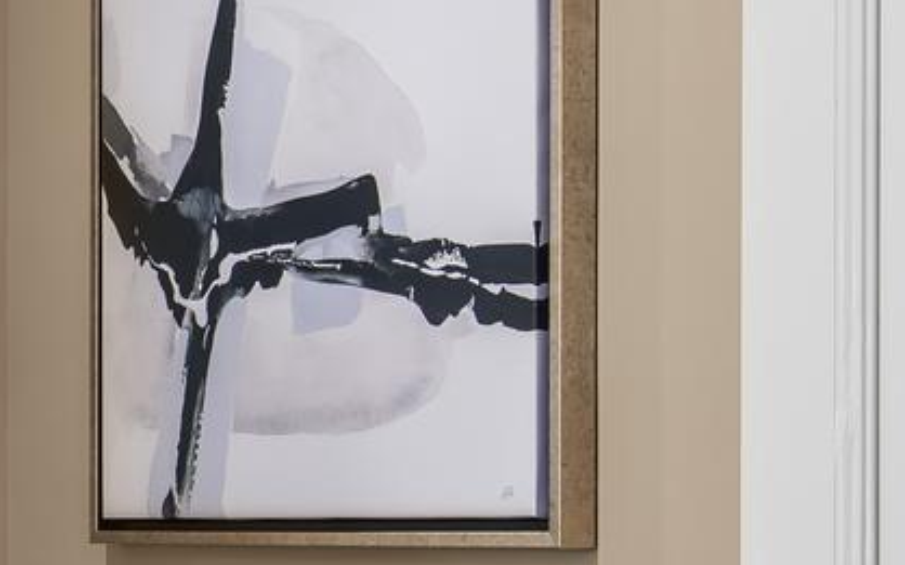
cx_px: -543
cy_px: 504
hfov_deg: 18.7
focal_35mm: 95
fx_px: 2342
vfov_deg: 13.6
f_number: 9
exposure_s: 1/250
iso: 200
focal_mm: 19
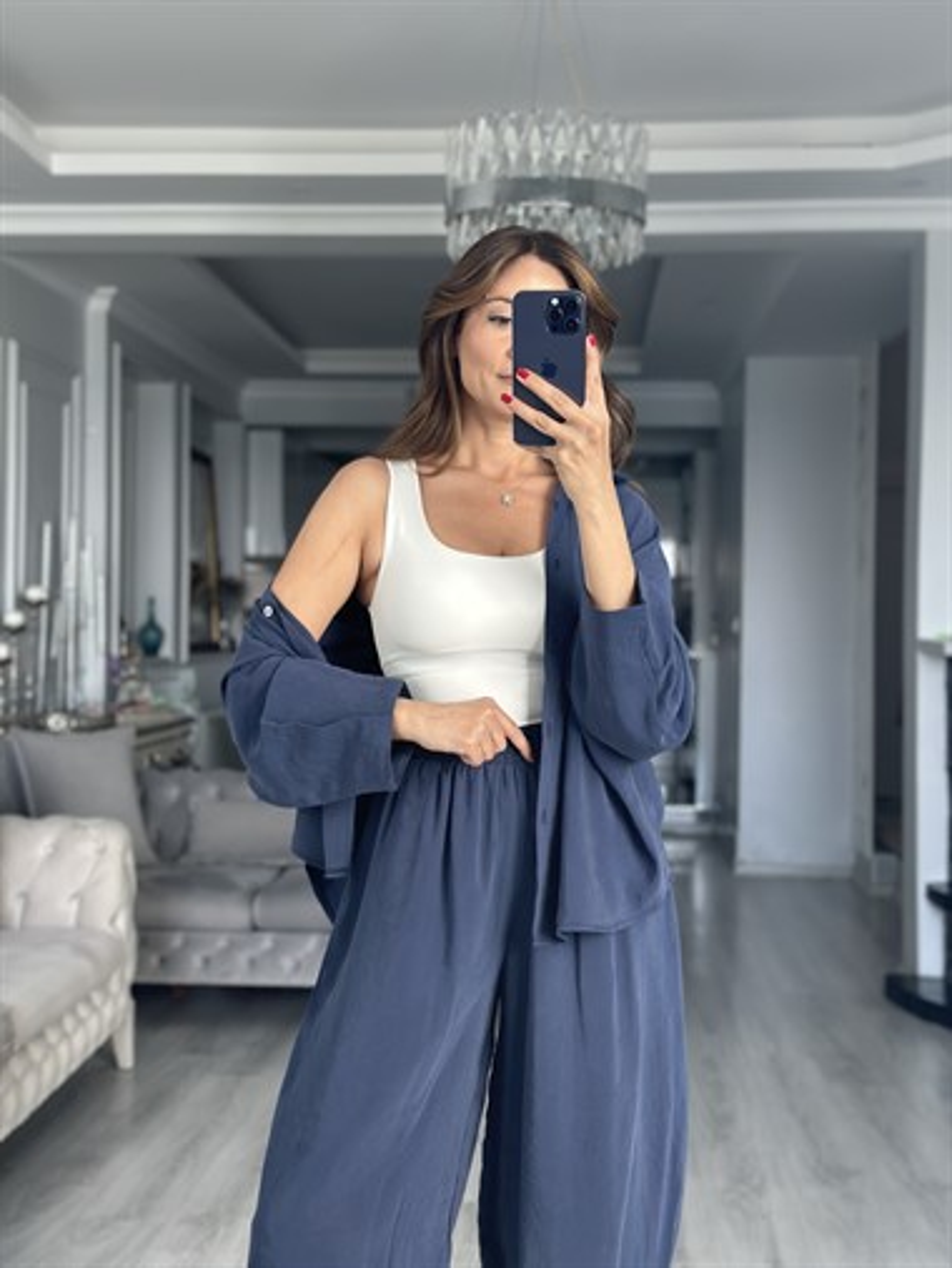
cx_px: 476
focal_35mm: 48
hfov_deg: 30.3
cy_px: 634
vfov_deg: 39.6
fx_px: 1759
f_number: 1.78
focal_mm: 6.86
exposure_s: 1/129
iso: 125
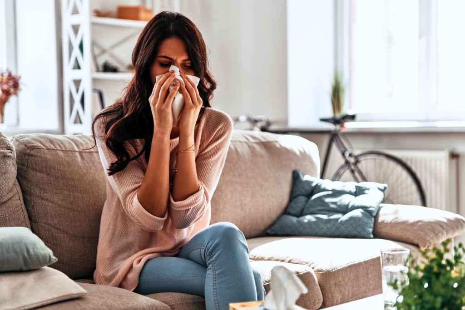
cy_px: 155
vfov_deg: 22.6
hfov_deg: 33.4
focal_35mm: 60
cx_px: 232
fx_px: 775
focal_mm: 60
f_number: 2.8
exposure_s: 1/250
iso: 320
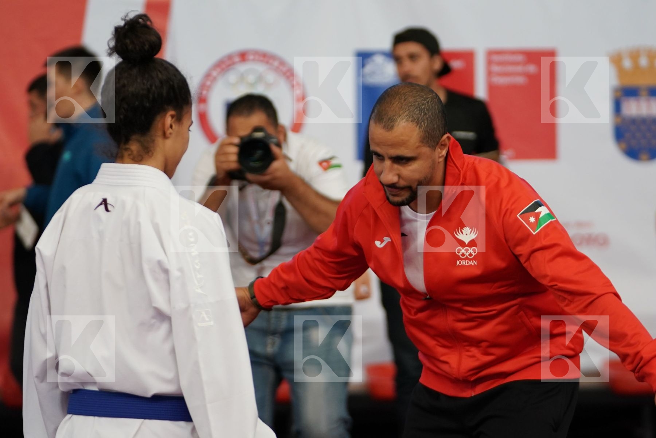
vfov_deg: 7.8
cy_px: 219
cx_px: 328
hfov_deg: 11.7
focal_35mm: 175
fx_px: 3189
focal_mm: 117
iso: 1600
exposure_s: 1/800
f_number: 2.8
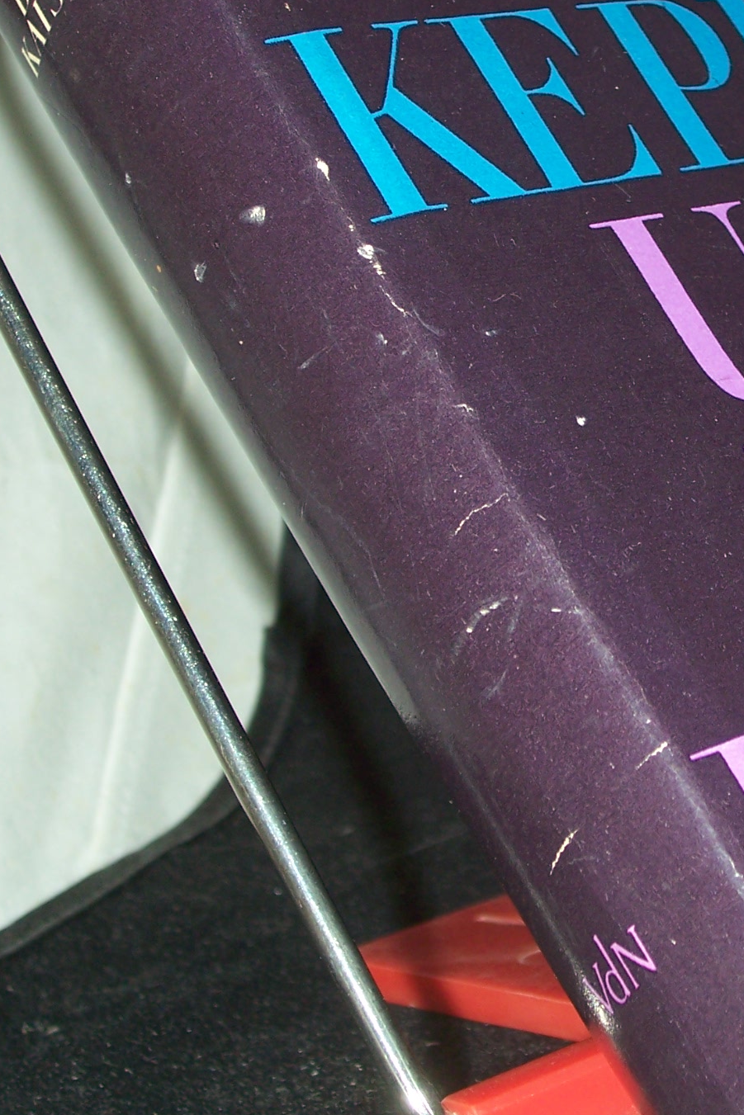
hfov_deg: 14.4
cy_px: 447
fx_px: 2913
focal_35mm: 94
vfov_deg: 21.7
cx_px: 680
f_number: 3.2
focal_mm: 8.7
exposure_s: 1/80
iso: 80
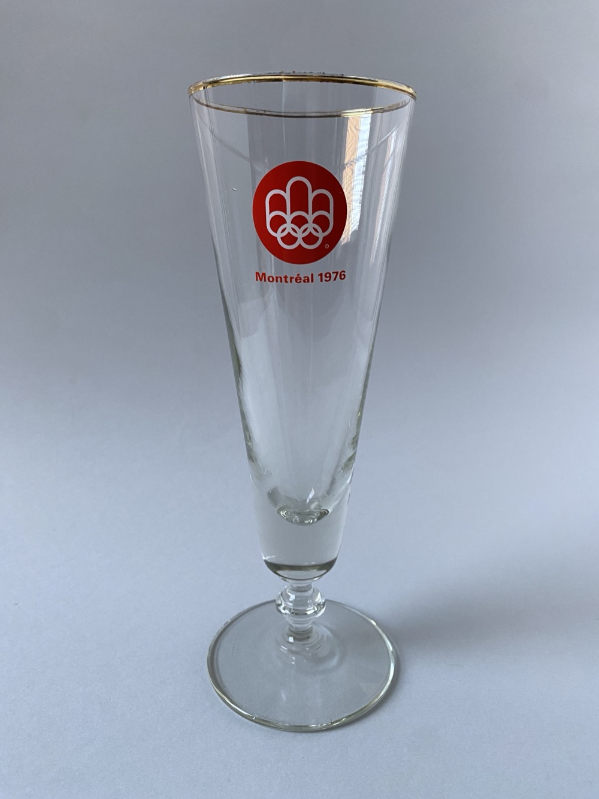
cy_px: 400
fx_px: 600
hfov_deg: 53.1
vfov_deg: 67.3
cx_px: 300
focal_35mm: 26
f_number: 1.8
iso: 125
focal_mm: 4.25
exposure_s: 1/65
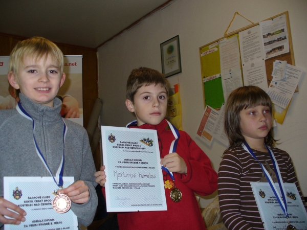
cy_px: 115
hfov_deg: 50.1
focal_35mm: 37
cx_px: 154
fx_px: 328
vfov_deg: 38.7
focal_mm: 6.1
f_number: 2.8
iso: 100
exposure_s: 1/60
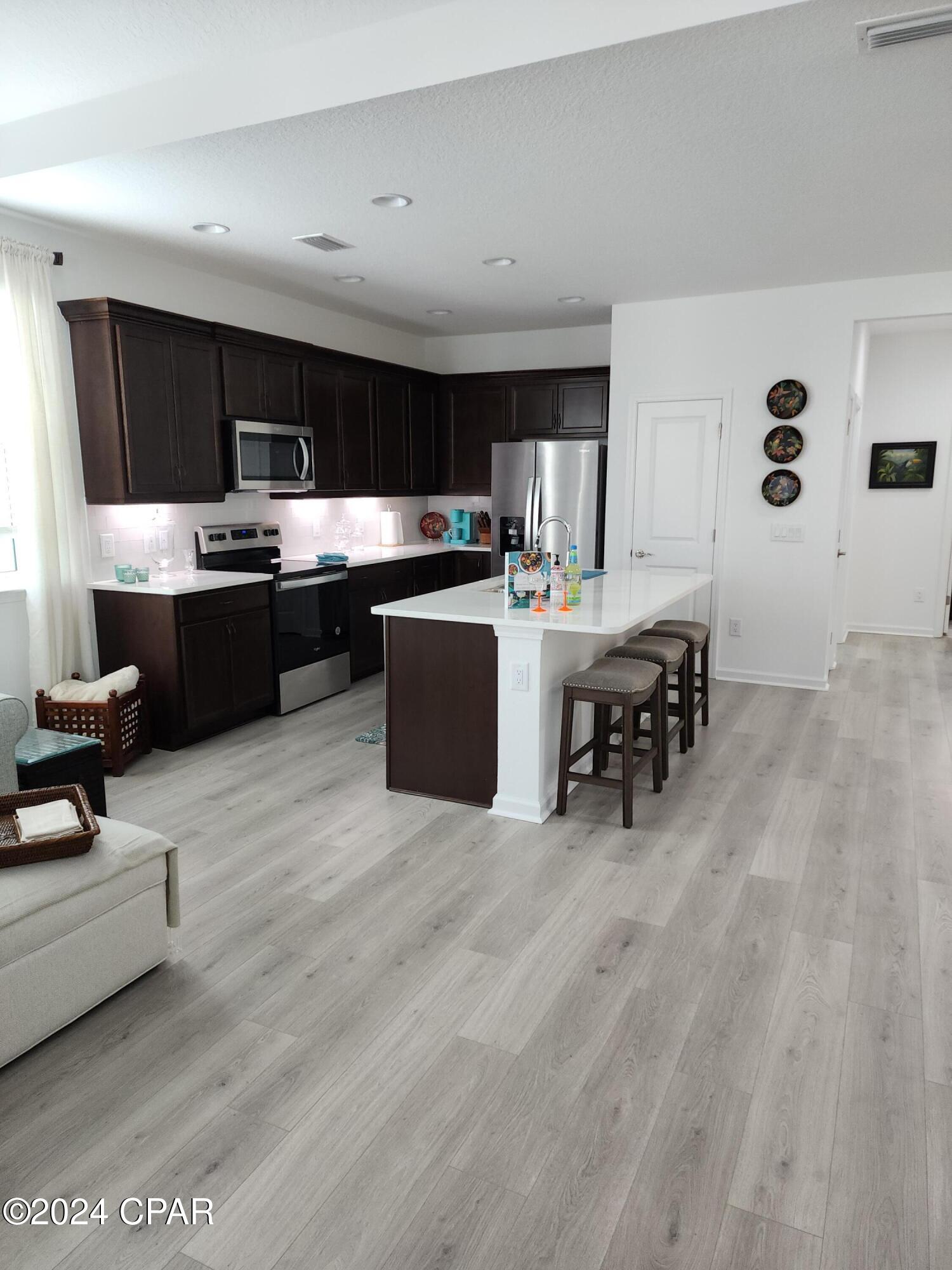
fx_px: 843
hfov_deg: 58.9
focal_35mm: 23
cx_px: 476
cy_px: 635
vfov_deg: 73.9
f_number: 1.8
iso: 80
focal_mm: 6.4
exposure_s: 1/60
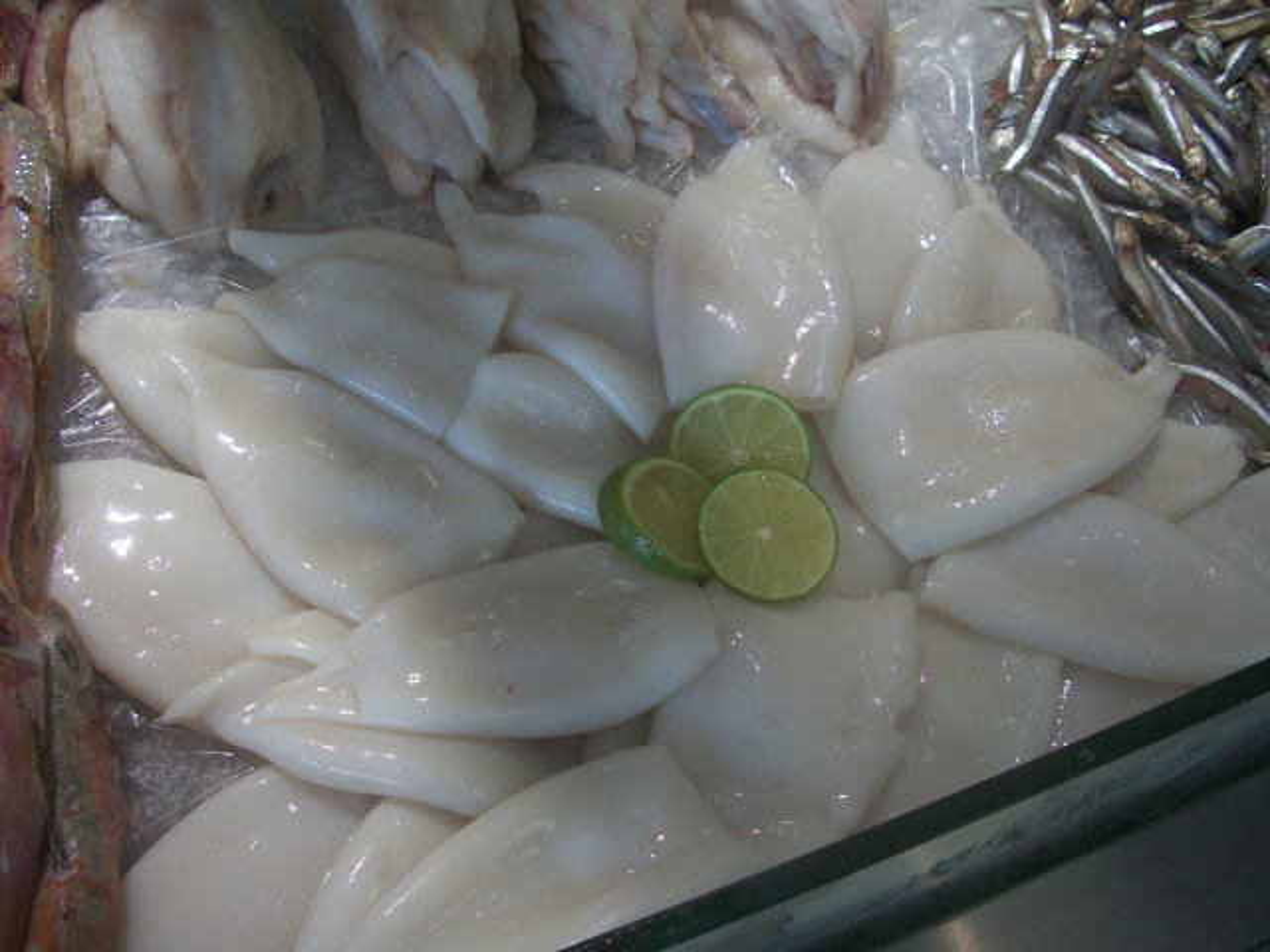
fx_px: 1284
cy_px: 476
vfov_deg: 40.7
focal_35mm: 35
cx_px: 635
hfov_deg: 52.6
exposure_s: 1/100
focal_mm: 6.3
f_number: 3.1
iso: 80
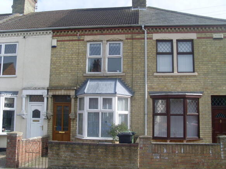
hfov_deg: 49.0
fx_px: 248
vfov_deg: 37.7
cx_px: 113
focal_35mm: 38
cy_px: 84
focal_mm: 6.3
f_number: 7.7
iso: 80
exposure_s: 1/180
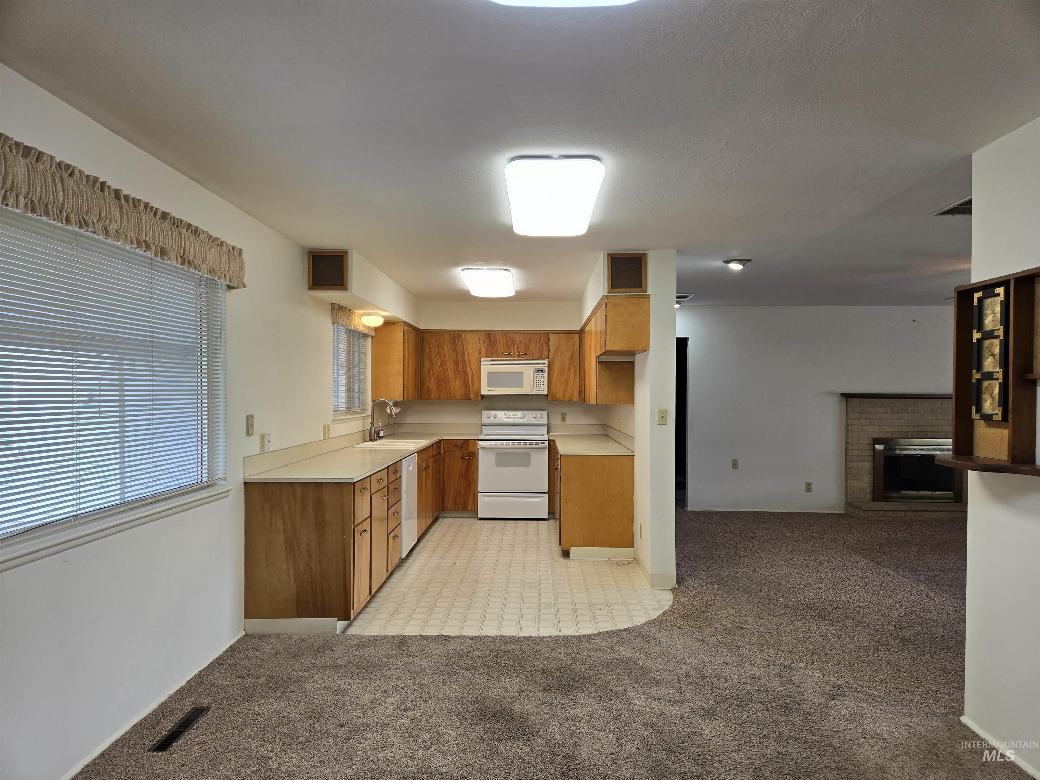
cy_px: 390
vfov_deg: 58.9
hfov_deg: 73.9
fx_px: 691
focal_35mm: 23
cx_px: 520
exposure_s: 1/120
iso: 40
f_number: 1.8
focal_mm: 5.4
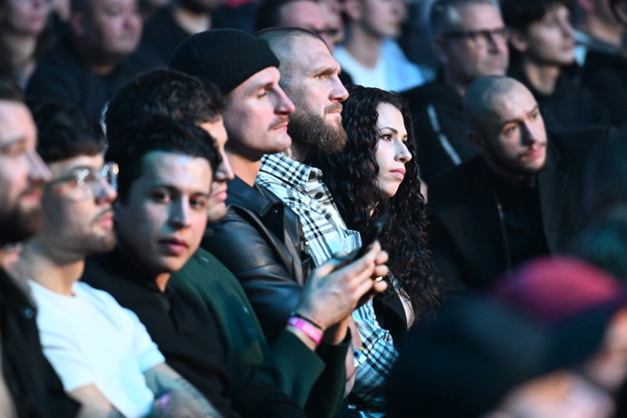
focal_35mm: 300
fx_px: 5225
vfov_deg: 4.6
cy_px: 209
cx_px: 314
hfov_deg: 6.9
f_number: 2.8
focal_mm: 200
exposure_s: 1/200
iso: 3200
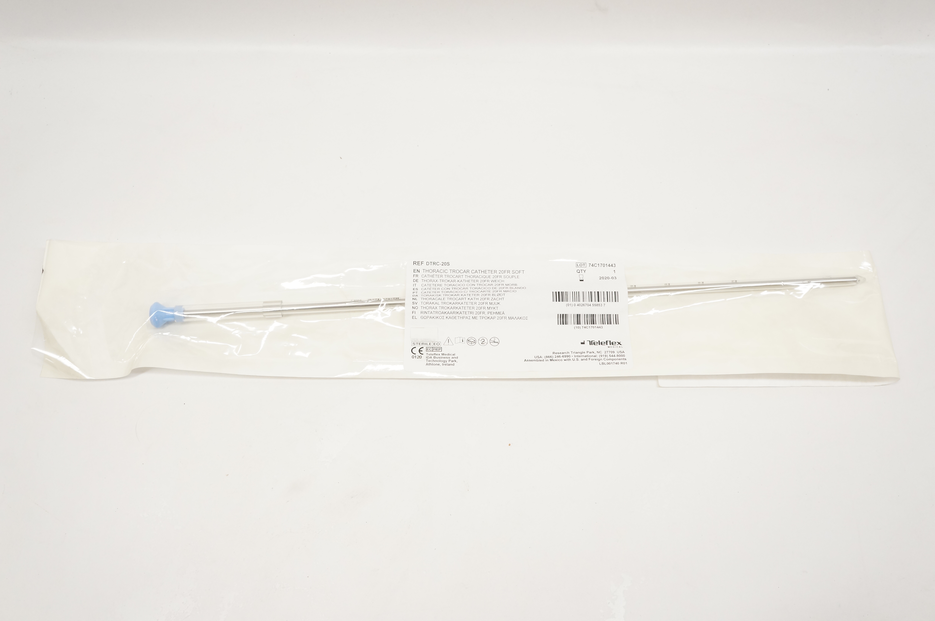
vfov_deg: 41.6
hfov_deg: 59.5
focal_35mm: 32
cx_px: 468
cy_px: 310
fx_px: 817
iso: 800
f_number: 7.1
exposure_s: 1/100
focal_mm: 21
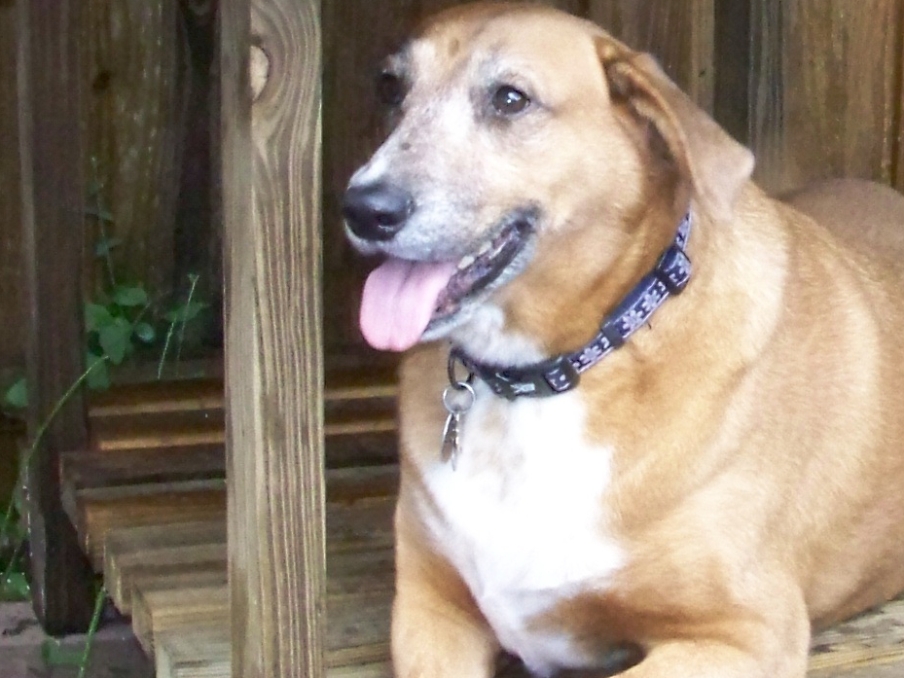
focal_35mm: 119
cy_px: 110
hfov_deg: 16.5
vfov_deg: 12.4
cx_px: 665
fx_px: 3108
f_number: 6.3
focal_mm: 5.85
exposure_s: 1/30
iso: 400
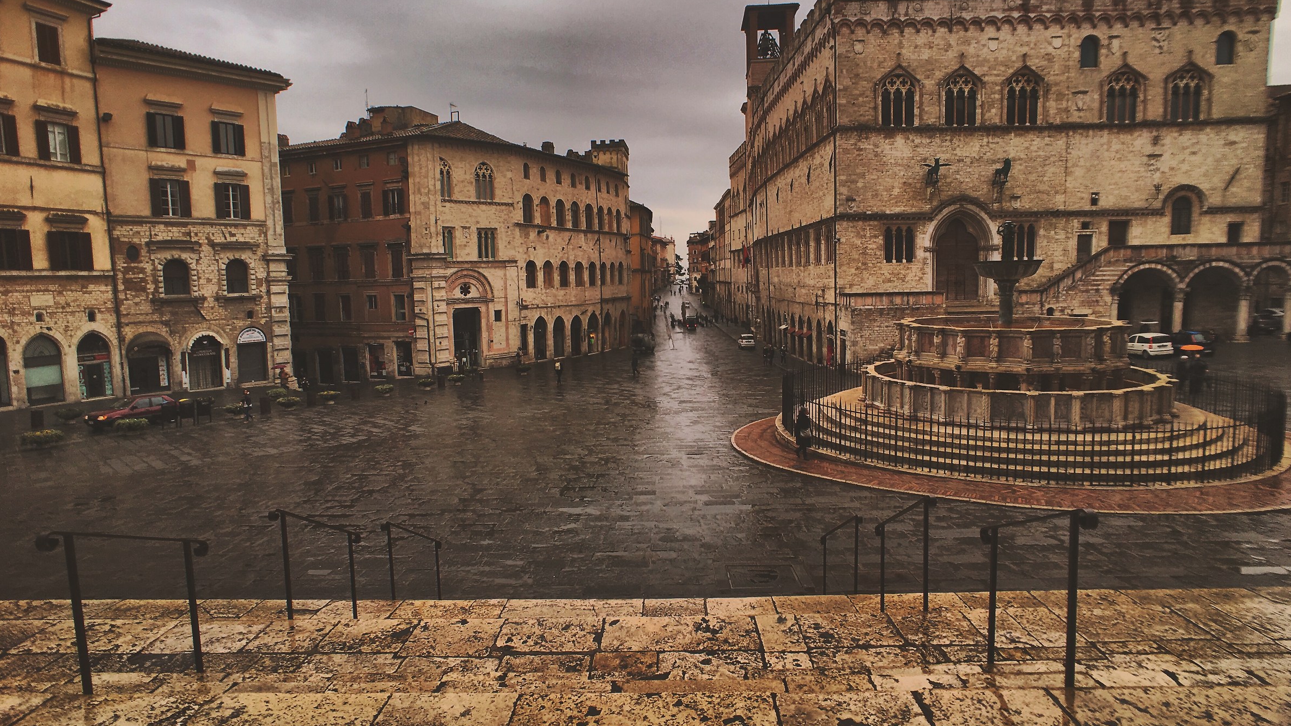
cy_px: 347
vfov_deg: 36.7
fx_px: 1095
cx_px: 651
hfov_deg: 61.0
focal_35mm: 32
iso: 25
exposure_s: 1/392
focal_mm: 4.15
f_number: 2.2
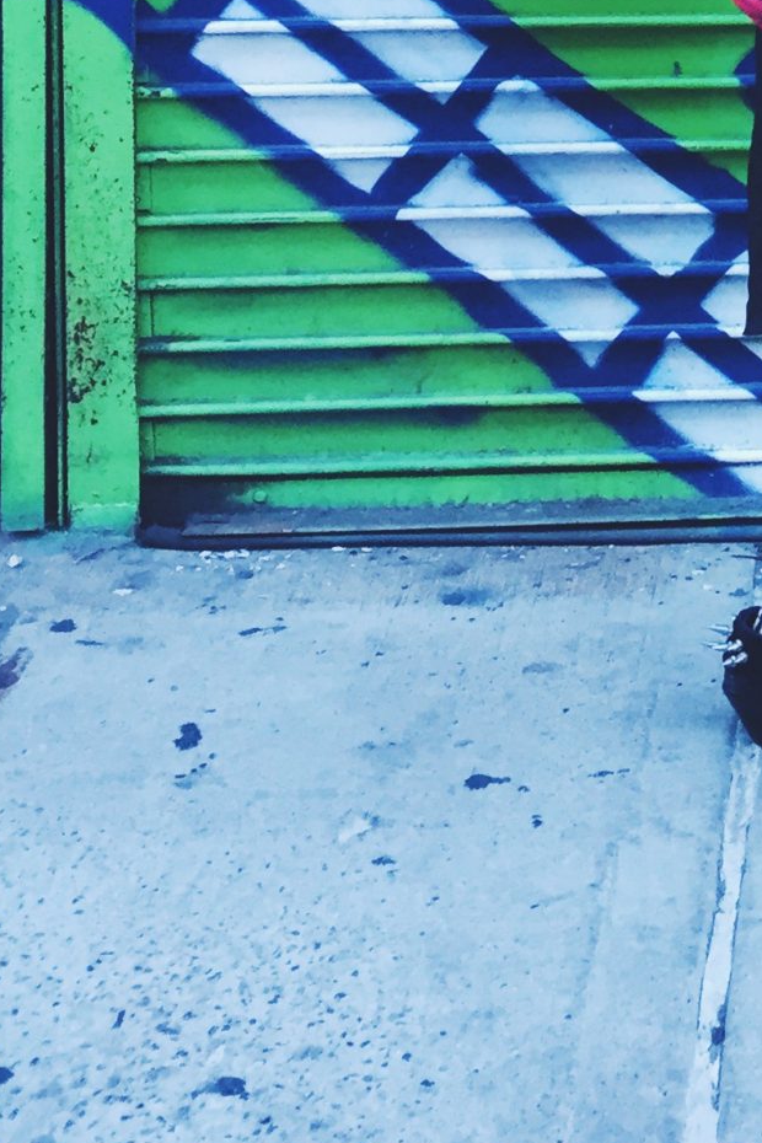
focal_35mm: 83
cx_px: 1168
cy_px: -333
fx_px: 2635
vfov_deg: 22.1
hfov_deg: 15.1
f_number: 2.2
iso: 40
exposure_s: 1/30
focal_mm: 4.15
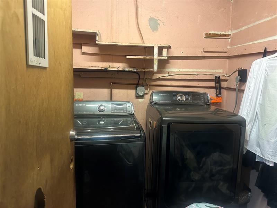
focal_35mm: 24
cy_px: 104
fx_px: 192
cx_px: 138
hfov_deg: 71.6
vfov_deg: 56.8
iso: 640
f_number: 1.78
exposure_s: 1/60
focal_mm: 6.86
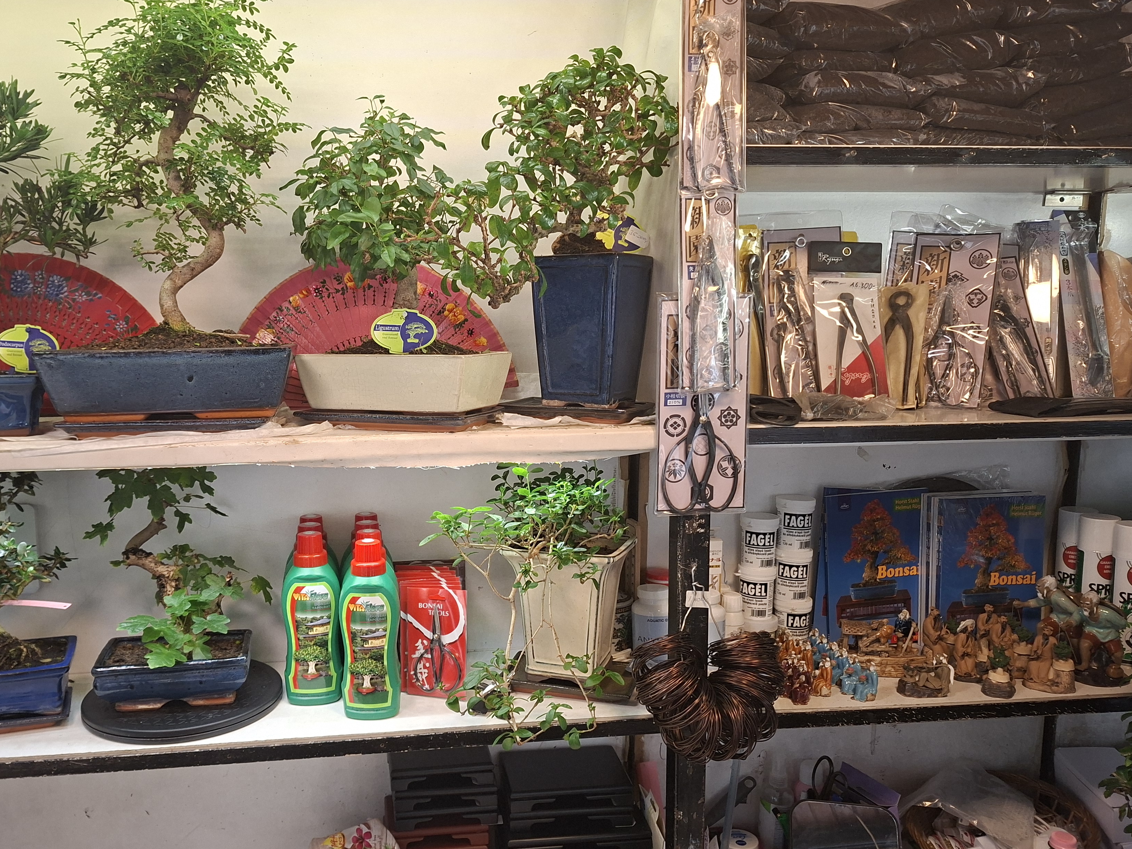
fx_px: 916
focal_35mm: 28
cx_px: 461
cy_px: 441
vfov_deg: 49.7
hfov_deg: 63.0
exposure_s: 1/50
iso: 200
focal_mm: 5.54
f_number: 1.8
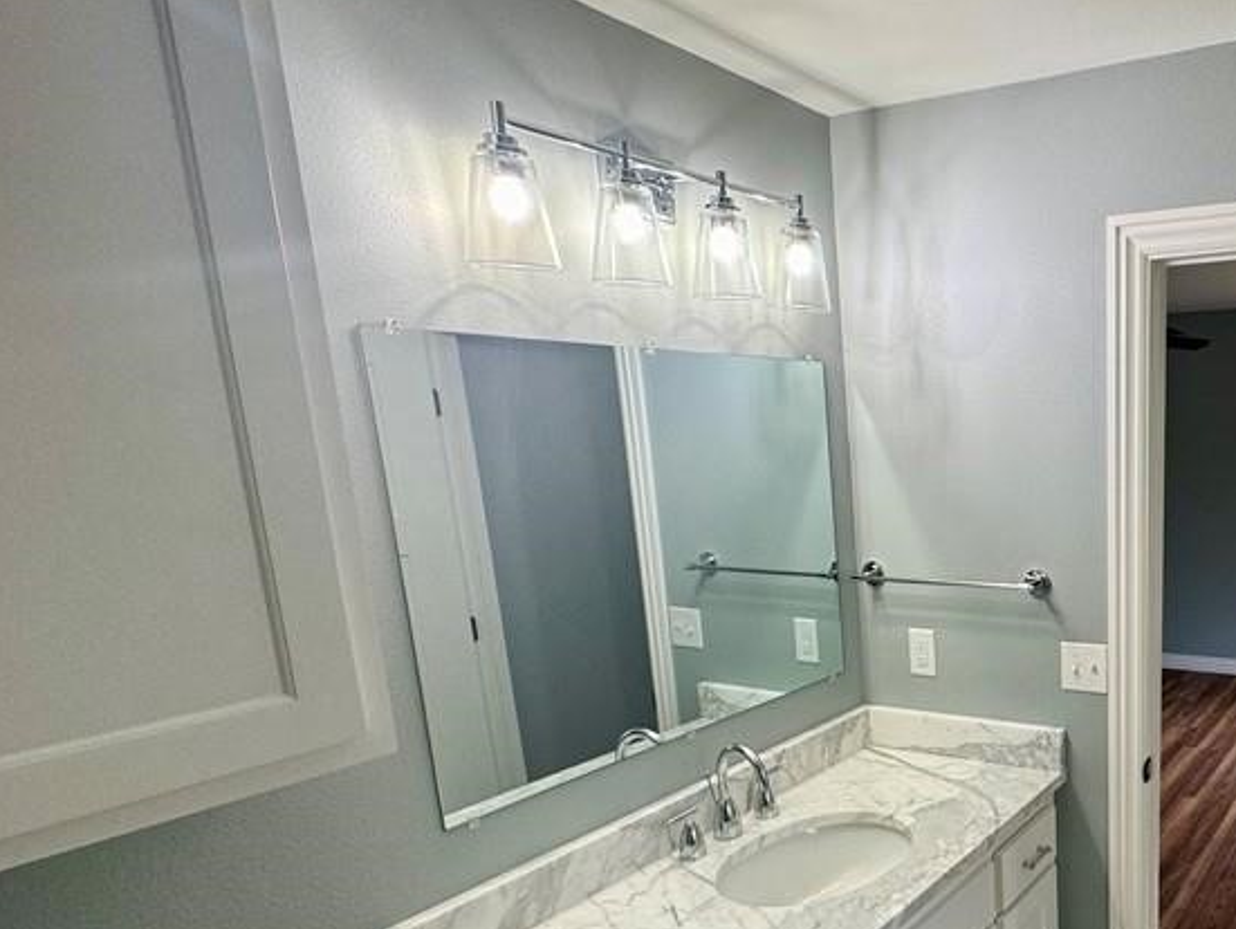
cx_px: 1054
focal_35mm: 26
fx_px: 929
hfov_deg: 59.7
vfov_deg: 52.1
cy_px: 622
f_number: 2.2
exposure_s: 1/120
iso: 100
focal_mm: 2.22
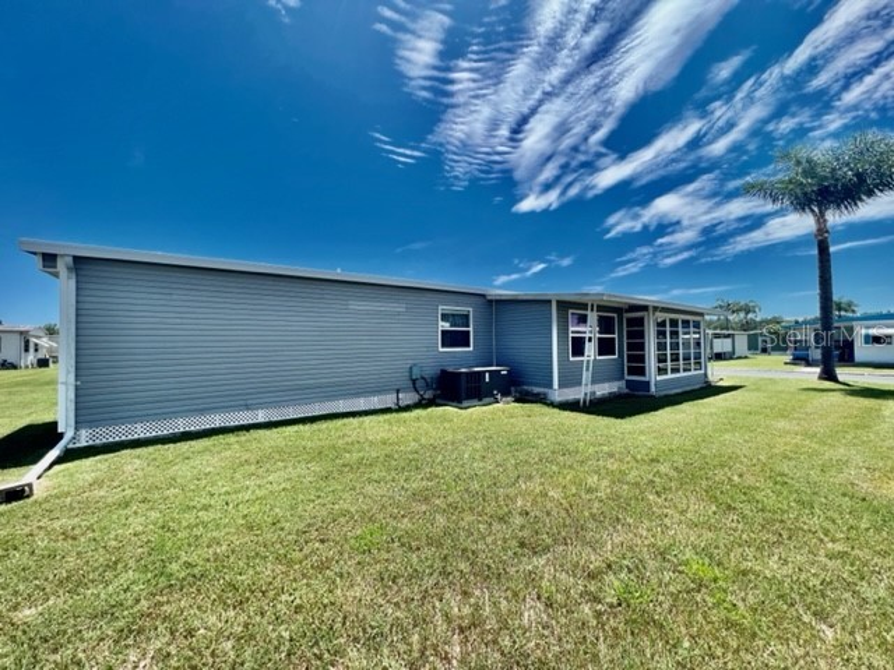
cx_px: 447
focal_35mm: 13
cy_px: 335
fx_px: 336
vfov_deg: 89.9
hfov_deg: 106.2
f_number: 1.8
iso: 32
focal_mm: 1.57
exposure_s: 1/1340
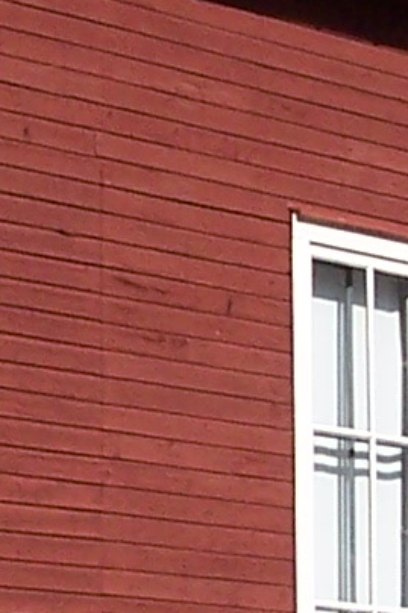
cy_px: 61
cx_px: 59
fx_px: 4883
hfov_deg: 4.8
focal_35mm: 287
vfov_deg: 7.2
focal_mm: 8
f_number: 4
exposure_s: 1/750
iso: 100
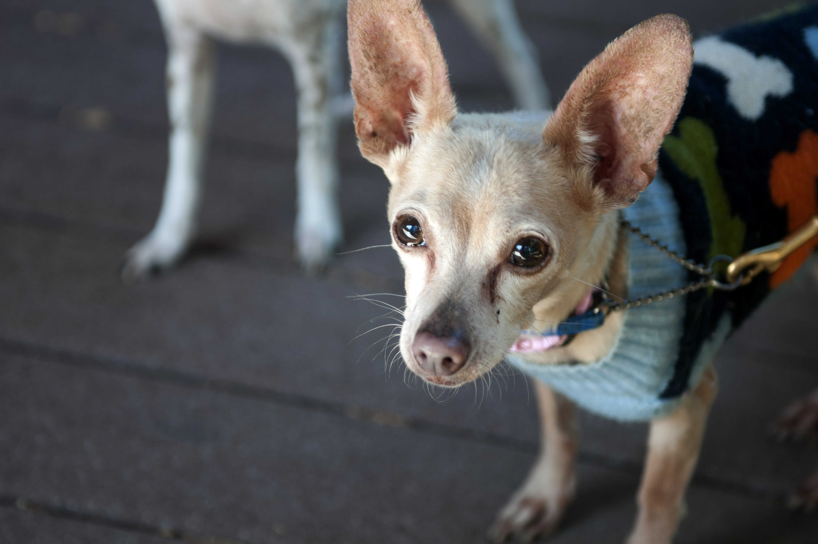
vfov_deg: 13.0
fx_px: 2383
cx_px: 409
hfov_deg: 19.5
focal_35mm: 105
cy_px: 272
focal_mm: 70
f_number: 2.8
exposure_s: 1/80
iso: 160
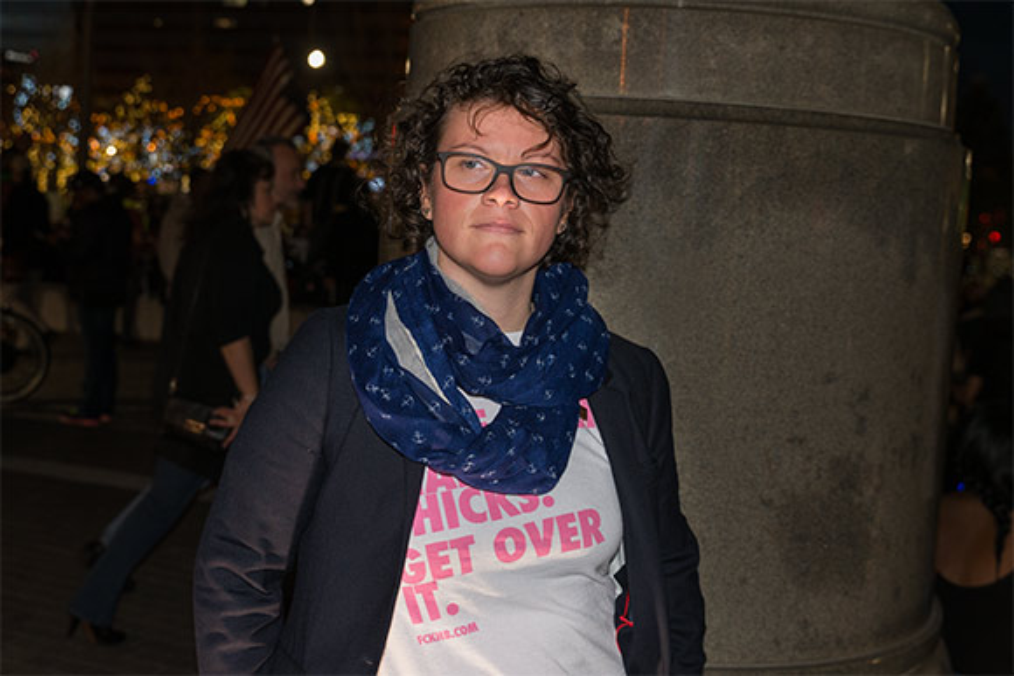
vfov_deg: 36.9
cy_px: 338
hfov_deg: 53.1
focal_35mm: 36
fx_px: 1014
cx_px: 507
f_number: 4
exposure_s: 1/90
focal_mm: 36
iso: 640
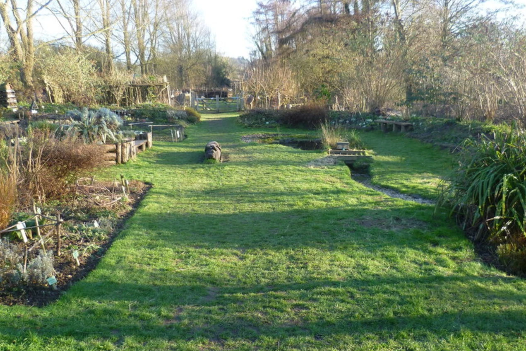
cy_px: 172
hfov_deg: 57.2
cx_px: 272
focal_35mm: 33
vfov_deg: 40.0
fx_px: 482
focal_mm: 5
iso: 80
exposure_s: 1/100
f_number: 2.8
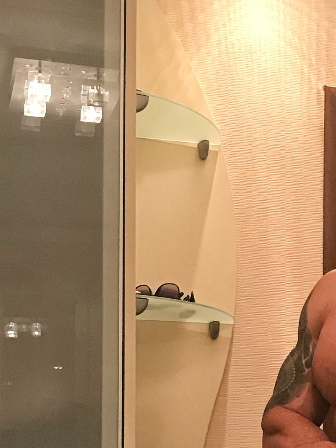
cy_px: 479
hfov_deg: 15.1
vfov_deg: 19.7
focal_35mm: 96
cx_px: 350
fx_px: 1242
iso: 64
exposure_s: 1/17
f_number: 1.8
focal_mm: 3.99
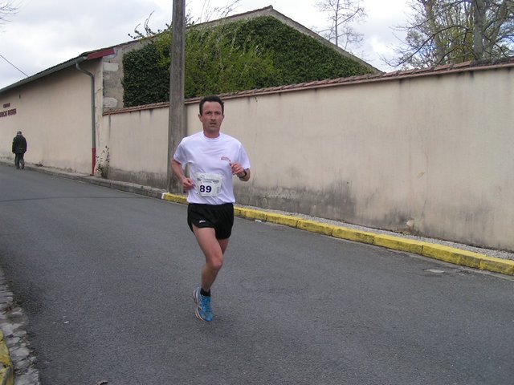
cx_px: 257
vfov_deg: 33.6
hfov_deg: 43.9
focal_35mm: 43
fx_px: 638
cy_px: 192
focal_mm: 6.6
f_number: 2.8
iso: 50
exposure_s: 1/500
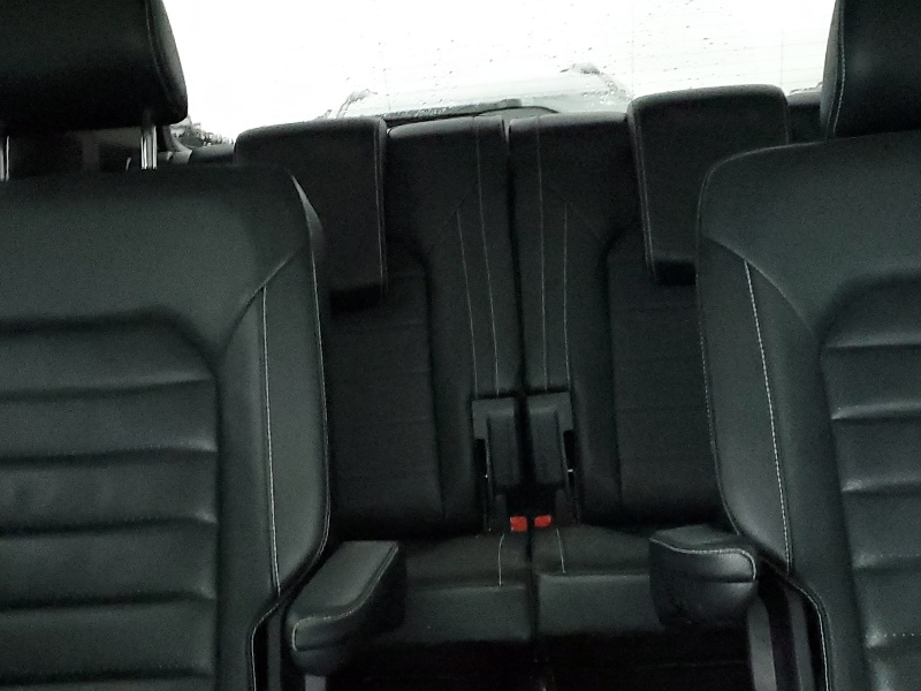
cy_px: 545
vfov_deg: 27.5
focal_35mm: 52
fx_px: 1384
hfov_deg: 36.8
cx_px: 442
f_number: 1.5
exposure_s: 1/6
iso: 977
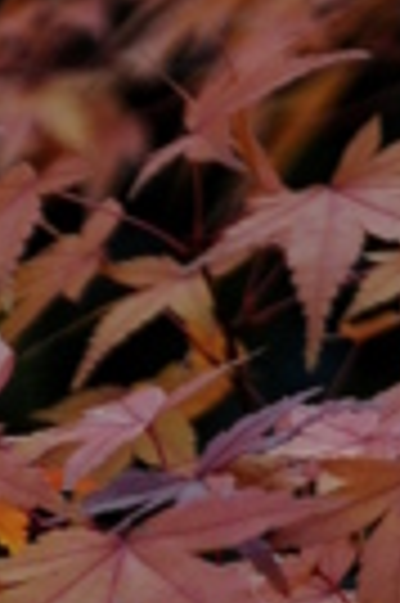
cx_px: 760
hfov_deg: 1.5
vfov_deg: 2.3
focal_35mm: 895
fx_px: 14954
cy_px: 1894
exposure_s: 1/250
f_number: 9.5
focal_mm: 78
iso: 400
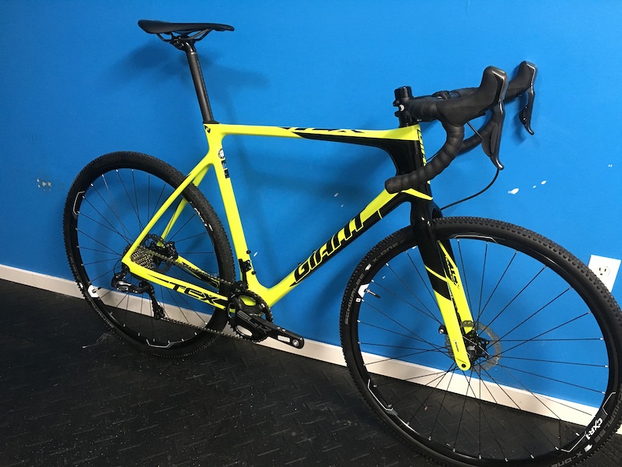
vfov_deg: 48.2
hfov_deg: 61.7
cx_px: 311
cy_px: 234
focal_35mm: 29
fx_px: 521
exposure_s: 1/20
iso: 200
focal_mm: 4.15
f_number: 2.2
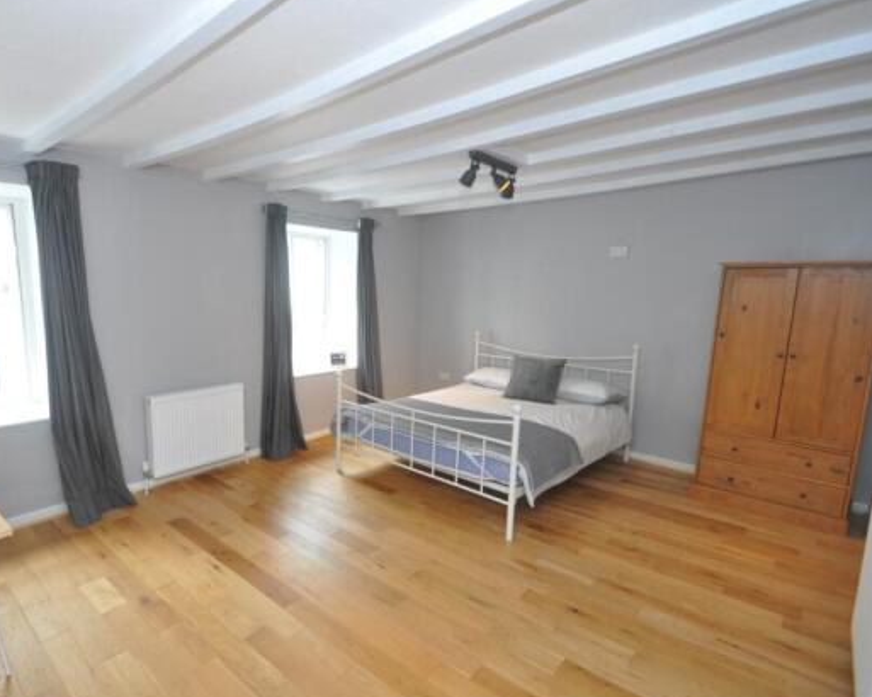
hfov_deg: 85.3
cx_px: 347
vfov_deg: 73.8
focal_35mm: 18
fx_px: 464
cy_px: 359
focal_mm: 10
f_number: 4
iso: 560
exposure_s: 1/60
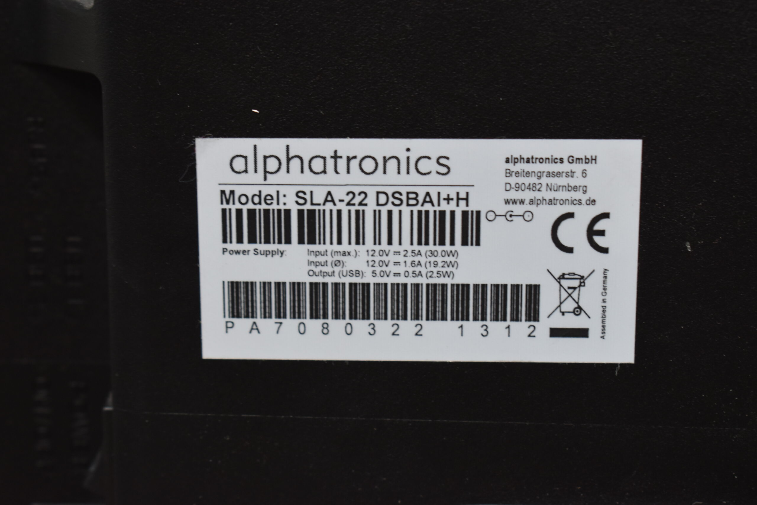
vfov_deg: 16.6
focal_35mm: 82
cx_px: 378
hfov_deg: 24.6
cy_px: 252
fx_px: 1735
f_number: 5.6
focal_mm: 55
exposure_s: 1/60
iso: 720
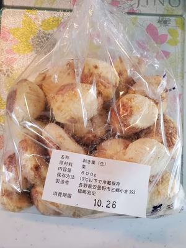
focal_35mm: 26
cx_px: 93
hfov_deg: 53.1
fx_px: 186
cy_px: 124
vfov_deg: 67.3
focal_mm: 4.3
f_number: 2.4
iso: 250
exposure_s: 1/50
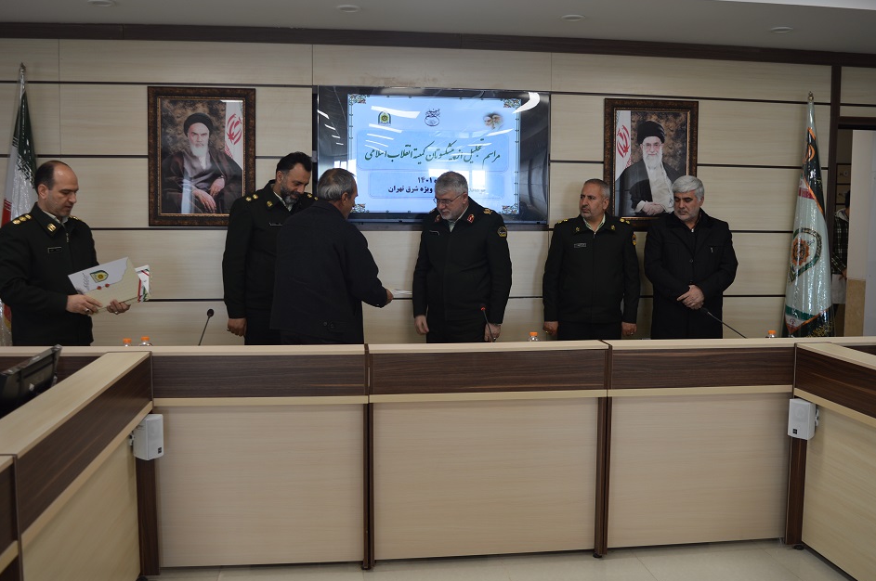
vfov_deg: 37.7
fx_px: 850
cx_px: 463
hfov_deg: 54.5
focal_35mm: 35
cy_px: 301
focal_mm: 22
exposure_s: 1/40
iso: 100
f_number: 4
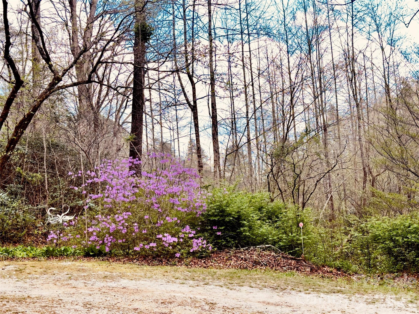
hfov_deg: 39.7
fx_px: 581
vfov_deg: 30.3
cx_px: 210
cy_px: 157
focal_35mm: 48
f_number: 1.78
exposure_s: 1/292
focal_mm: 6.86
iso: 64
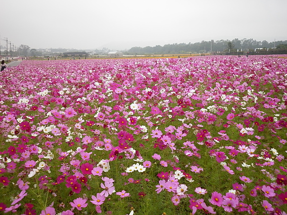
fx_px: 323
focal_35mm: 39
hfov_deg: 47.9
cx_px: 144
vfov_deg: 36.8
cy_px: 108
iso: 80
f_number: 3.3
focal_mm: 7.1
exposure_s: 1/320
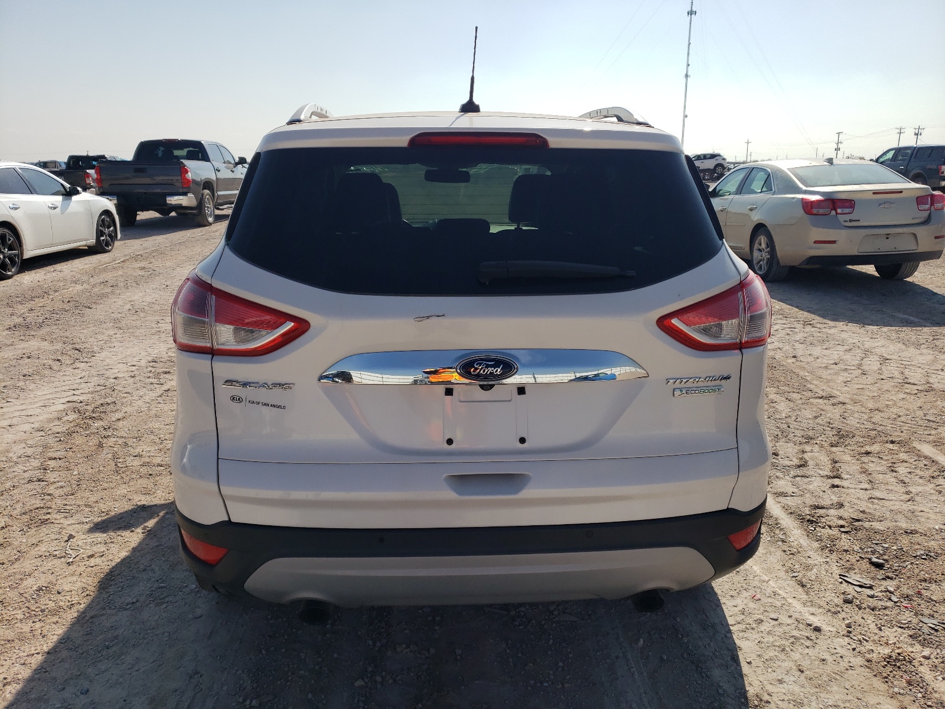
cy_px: 354
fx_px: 710
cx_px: 472
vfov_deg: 53.1
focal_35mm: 26
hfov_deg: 67.3
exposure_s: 1/10000
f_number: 1.5
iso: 50
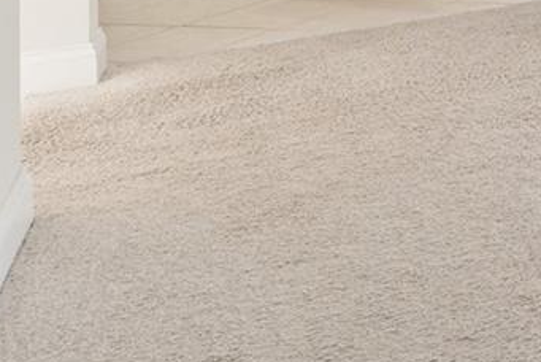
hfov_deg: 15.7
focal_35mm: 75
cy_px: -346
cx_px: 1255
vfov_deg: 15.1
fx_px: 1128
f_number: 8
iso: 640
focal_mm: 16
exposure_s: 1/15
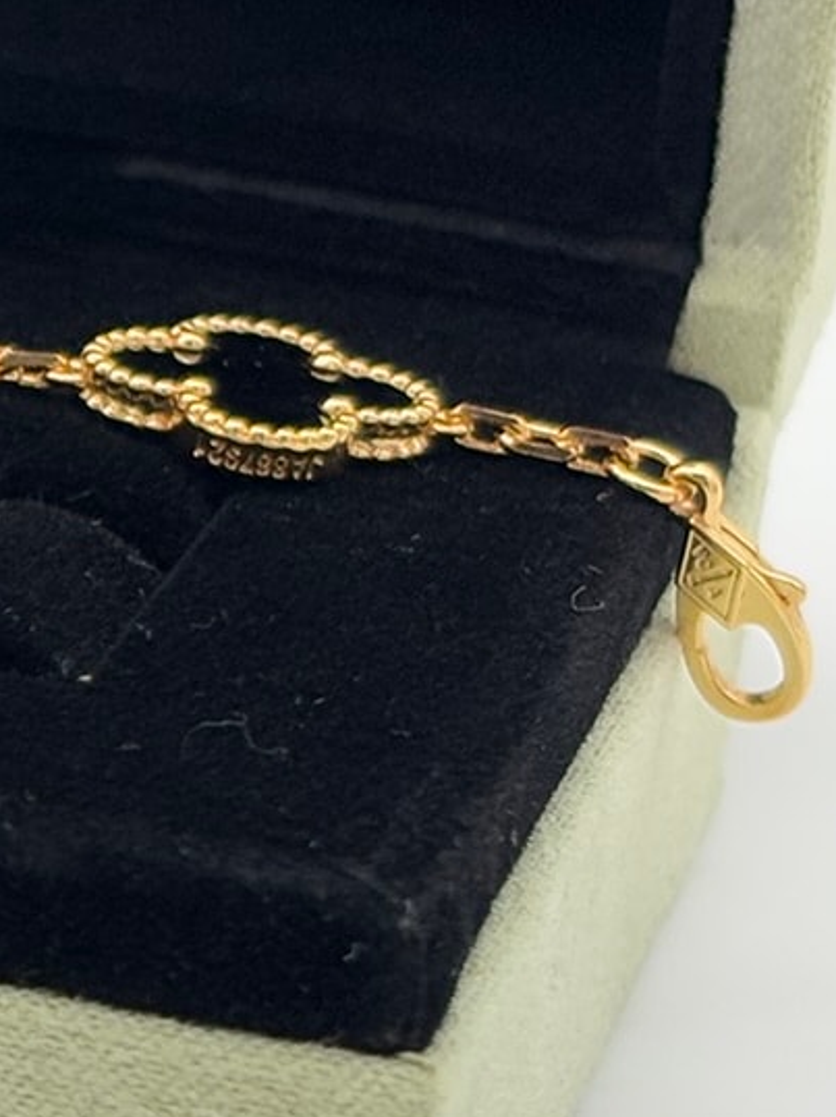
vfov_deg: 10.0
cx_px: -734
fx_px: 6381
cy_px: 781
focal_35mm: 198
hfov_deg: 7.3
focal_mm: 5.96
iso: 32
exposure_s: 1/226
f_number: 1.6
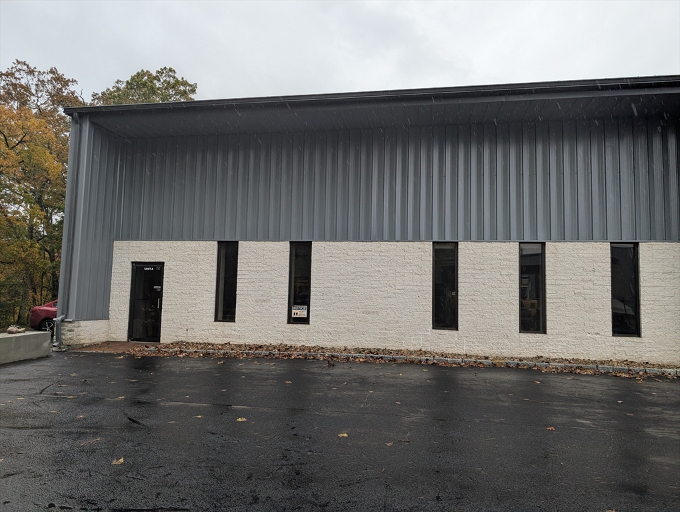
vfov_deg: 56.9
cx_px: 340
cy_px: 256
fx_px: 472
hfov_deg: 71.5
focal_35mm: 24
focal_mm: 6.9
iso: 24
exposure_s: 1/311
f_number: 1.68
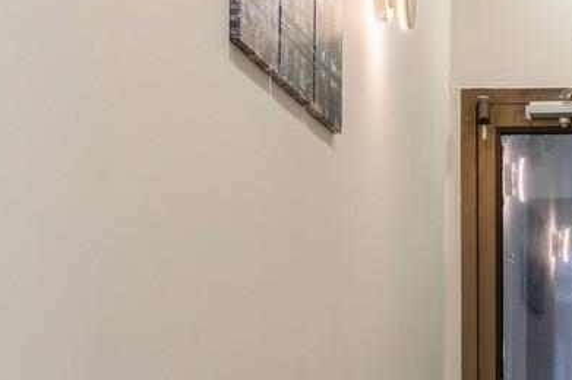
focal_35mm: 131
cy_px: 387
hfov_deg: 15.4
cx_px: 547
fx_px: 2080
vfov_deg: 10.4
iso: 100
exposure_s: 1/3
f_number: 11
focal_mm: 32
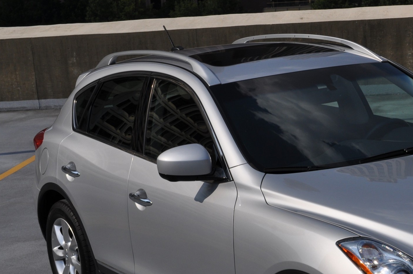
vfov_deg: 14.6
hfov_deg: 21.6
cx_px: 343
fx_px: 1064
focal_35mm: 93
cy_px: 221
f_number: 13
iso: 200
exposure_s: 1/640
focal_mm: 35
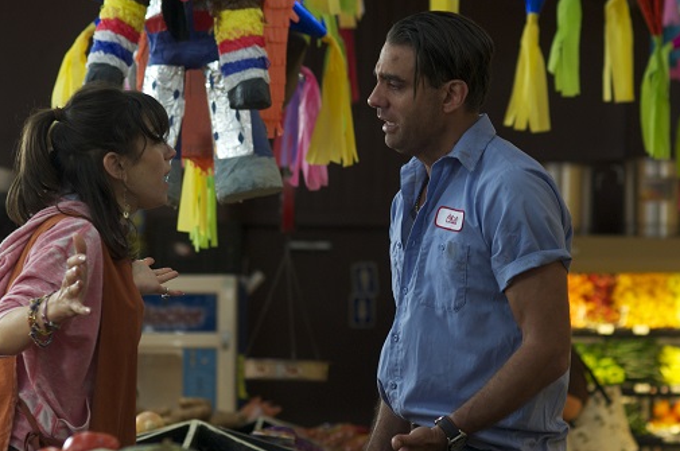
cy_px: 267
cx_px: 357
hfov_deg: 13.6
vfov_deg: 9.0
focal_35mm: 152
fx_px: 2859
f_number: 3.5
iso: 500
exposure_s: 1/125
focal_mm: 85
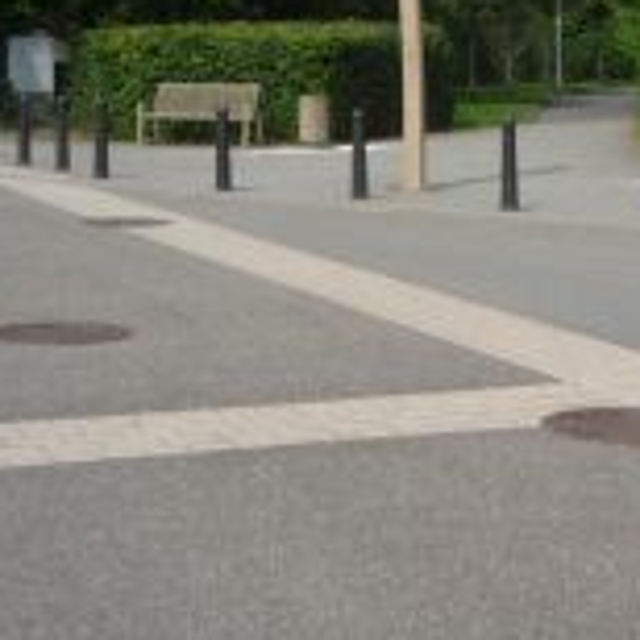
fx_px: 1841
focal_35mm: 88
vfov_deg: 19.0
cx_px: 486
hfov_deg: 19.6
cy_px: -37
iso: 100
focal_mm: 5.2
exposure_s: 1/500
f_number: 5.6
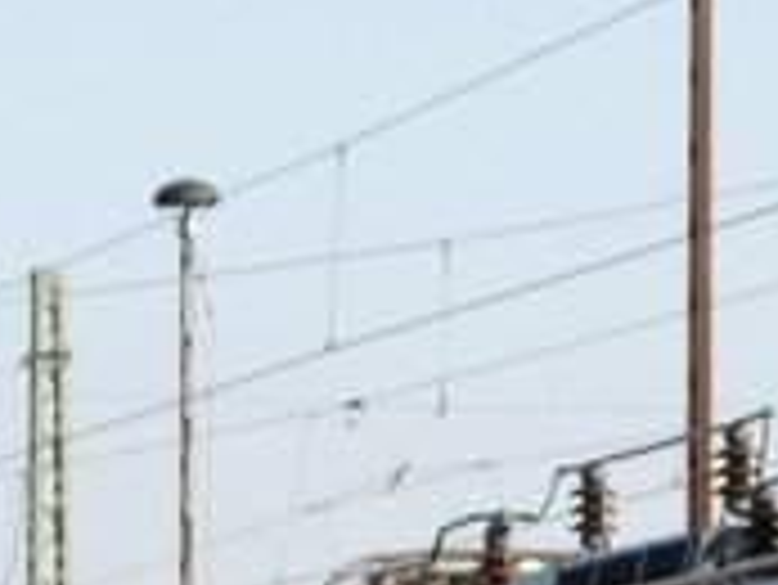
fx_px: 10998
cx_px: 720
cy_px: 1048
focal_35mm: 489
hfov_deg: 4.0
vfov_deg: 3.0
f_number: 4.5
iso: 100
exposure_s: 1/430
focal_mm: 19
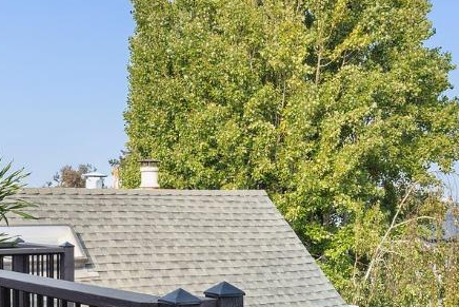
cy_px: 200
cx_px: 139
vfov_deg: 24.5
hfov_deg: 35.7
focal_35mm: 55
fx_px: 701
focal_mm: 16
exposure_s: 1/200
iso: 200
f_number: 8
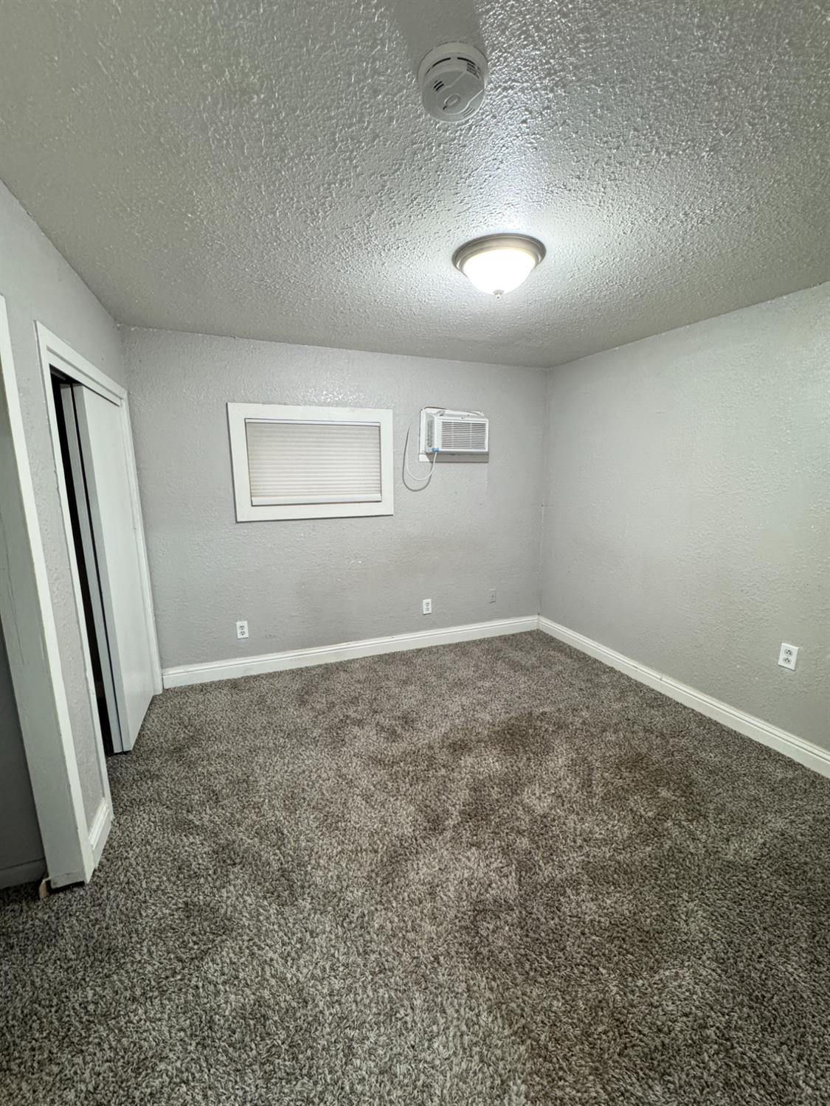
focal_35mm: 14
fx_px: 448
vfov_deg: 102.1
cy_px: 553
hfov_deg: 85.7
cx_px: 415
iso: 320
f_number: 2.2
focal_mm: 2.22
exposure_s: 1/60
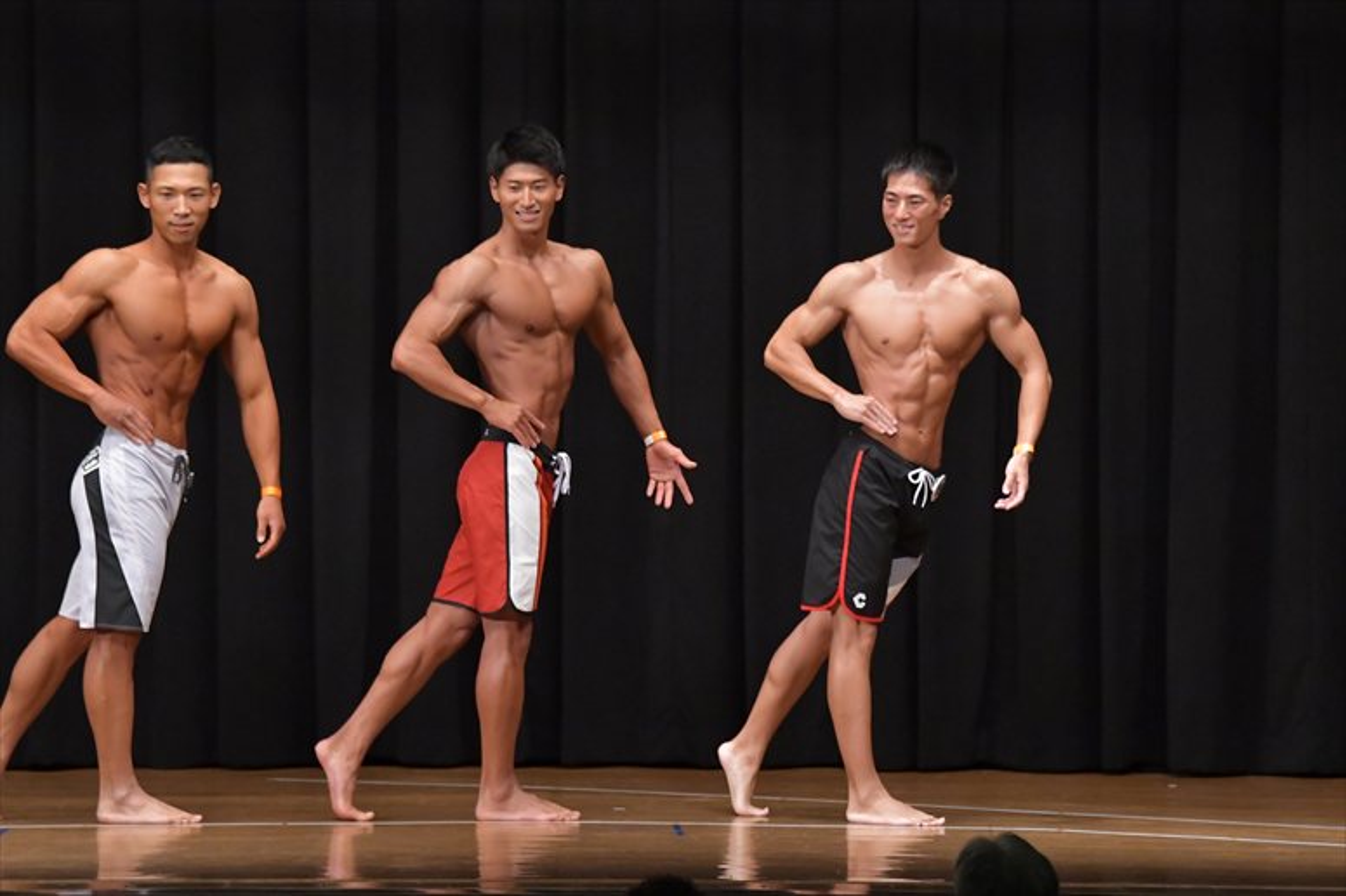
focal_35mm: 202
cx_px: 673
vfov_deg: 6.8
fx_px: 7549
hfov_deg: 10.2
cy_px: 448
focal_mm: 135
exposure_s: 1/400
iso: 6400
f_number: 5.6
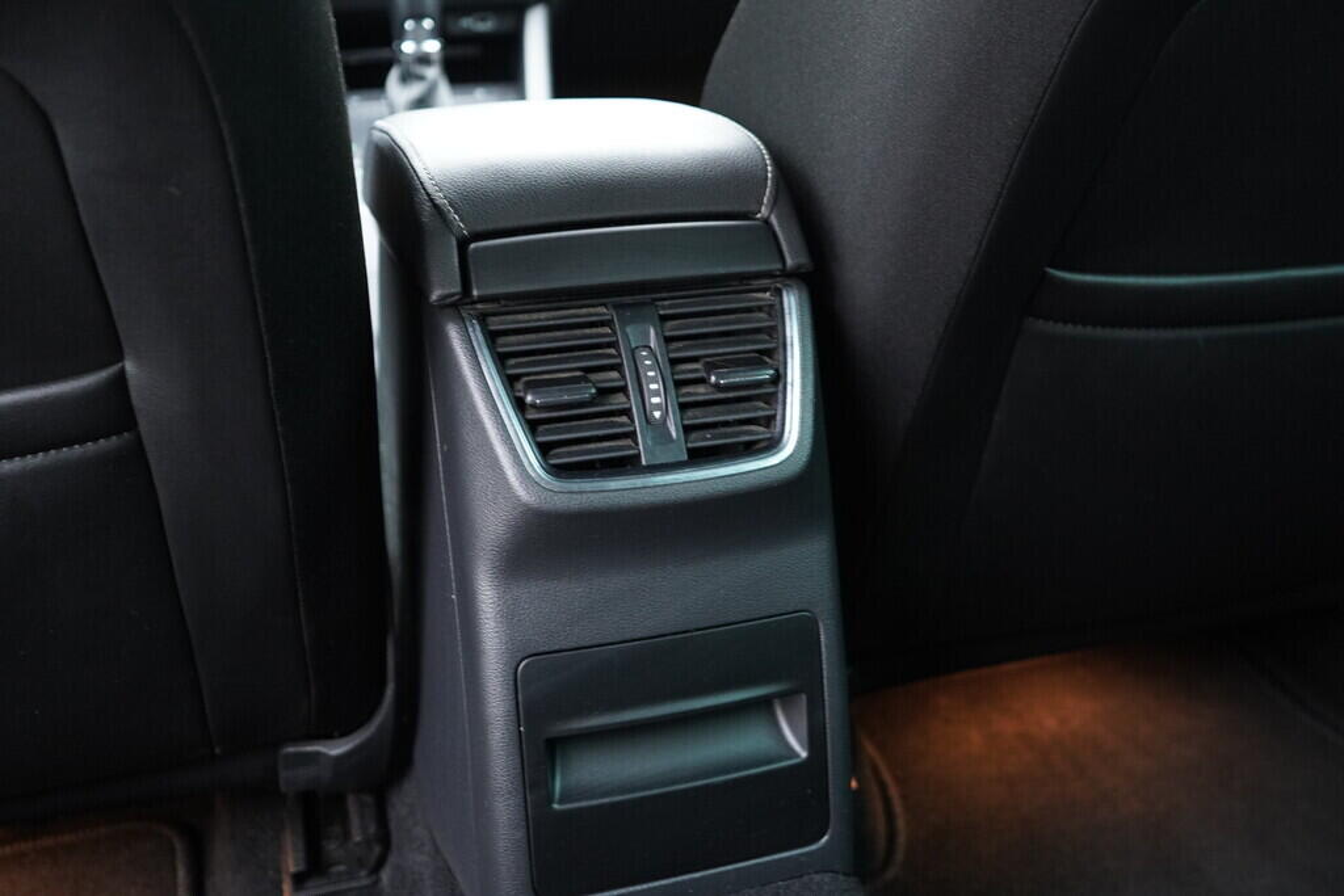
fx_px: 1344
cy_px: 448
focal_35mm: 36
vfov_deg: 36.9
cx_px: 672
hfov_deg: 53.1
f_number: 2.8
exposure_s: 1/40
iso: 1250
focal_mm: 24
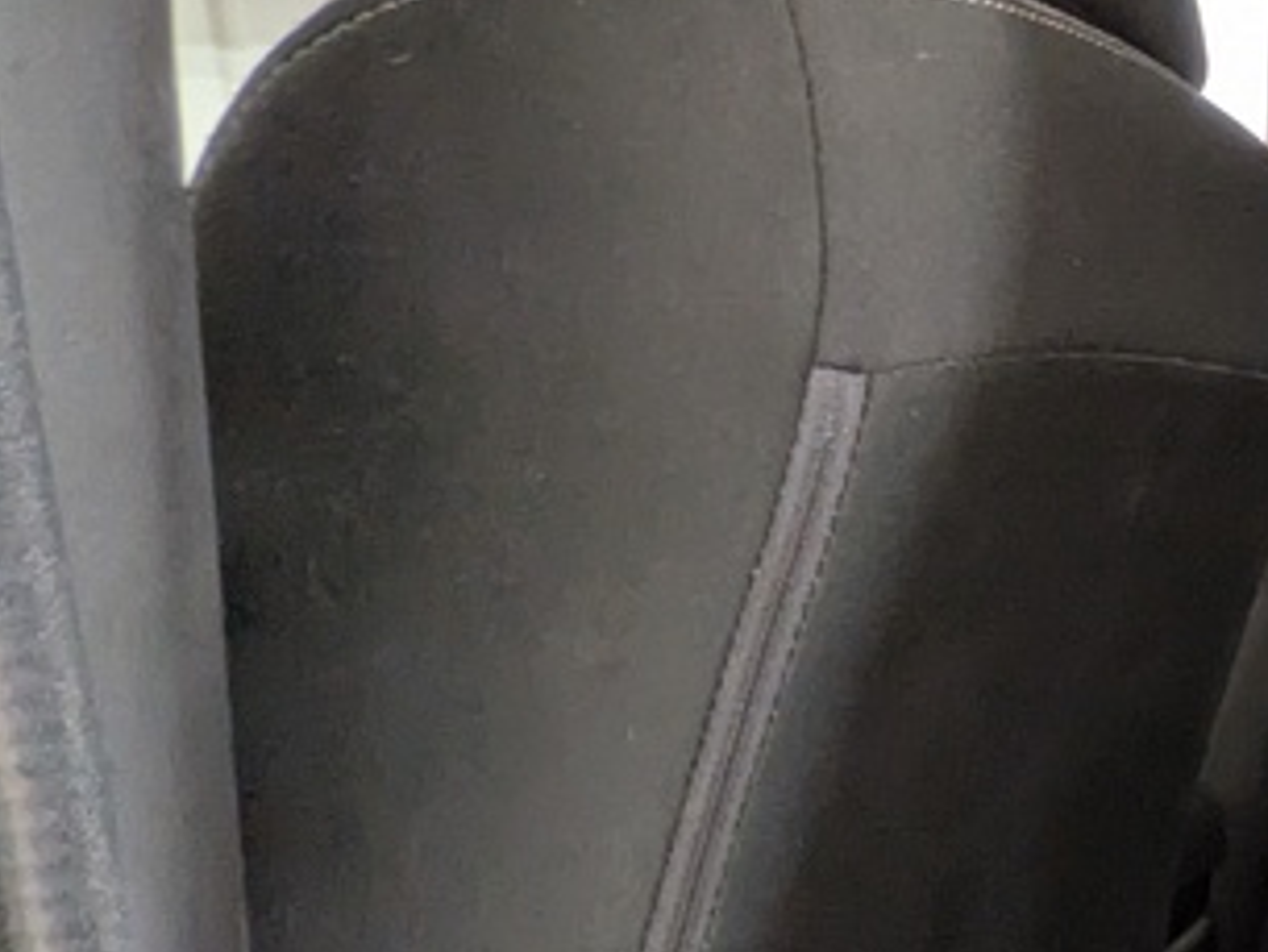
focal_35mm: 47
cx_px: 1858
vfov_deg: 30.4
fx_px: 1722
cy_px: 711
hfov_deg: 28.3
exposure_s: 1/25
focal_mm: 1.83
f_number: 2.2
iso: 124
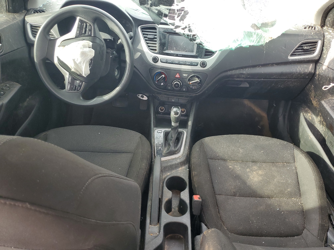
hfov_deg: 67.3
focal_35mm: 26
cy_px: 125
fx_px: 251
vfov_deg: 53.1
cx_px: 167
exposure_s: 1/120
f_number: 1.5
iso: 63
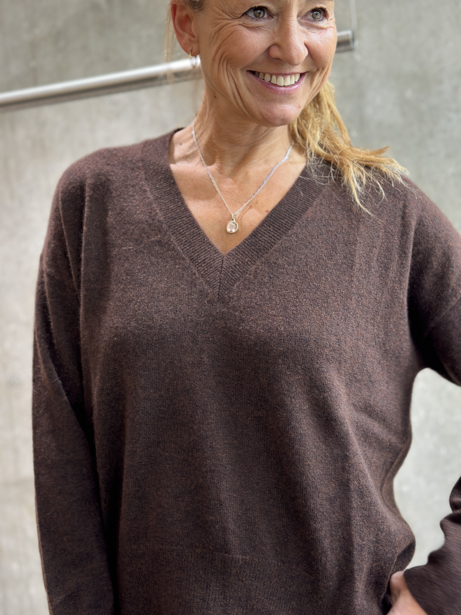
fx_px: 852
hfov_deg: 30.3
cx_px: 230
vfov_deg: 39.7
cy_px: 308
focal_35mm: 48
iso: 100
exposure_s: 1/50
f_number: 1.78
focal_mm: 6.86
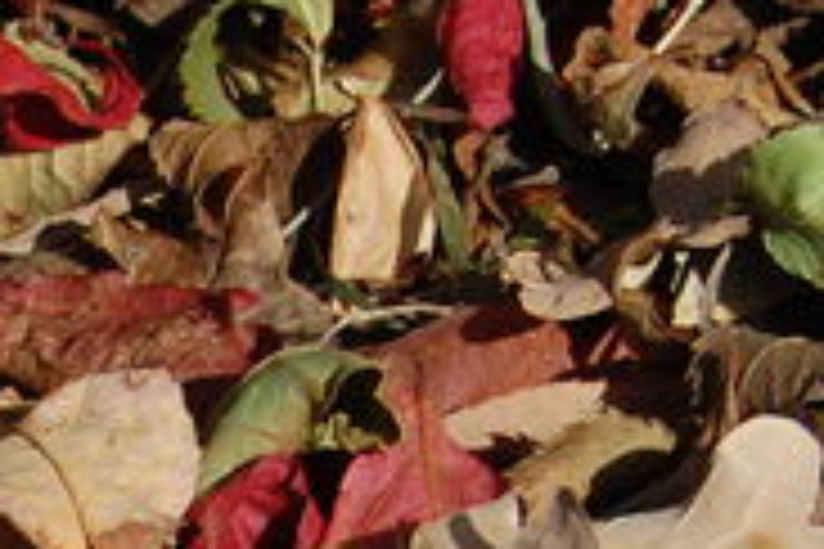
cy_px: 1341
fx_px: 9750
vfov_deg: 3.2
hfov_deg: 4.8
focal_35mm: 426
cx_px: -493
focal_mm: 52
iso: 200
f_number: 8
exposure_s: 1/400
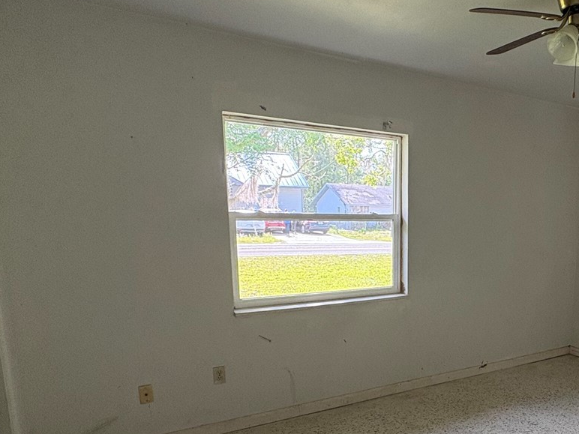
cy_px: 299
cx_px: 440
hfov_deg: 58.2
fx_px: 485
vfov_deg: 47.2
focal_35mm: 29
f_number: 2.2
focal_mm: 2.22
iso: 100
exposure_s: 1/99
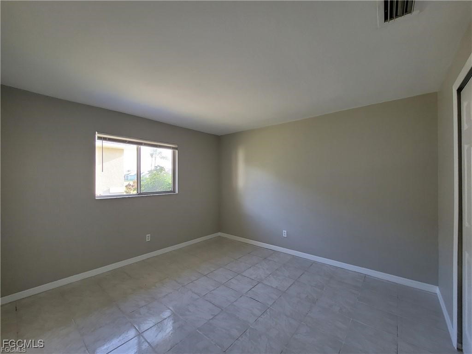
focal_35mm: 13
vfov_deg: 89.9
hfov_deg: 106.2
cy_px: 177
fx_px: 177
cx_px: 236
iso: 160
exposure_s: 1/60
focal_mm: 2.2
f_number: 2.2
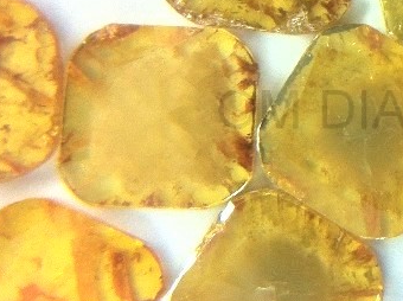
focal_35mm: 77
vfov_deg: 19.1
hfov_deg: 24.3
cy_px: 133
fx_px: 895
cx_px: 392
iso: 125
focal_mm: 3.85
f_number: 2.8
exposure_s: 1/100
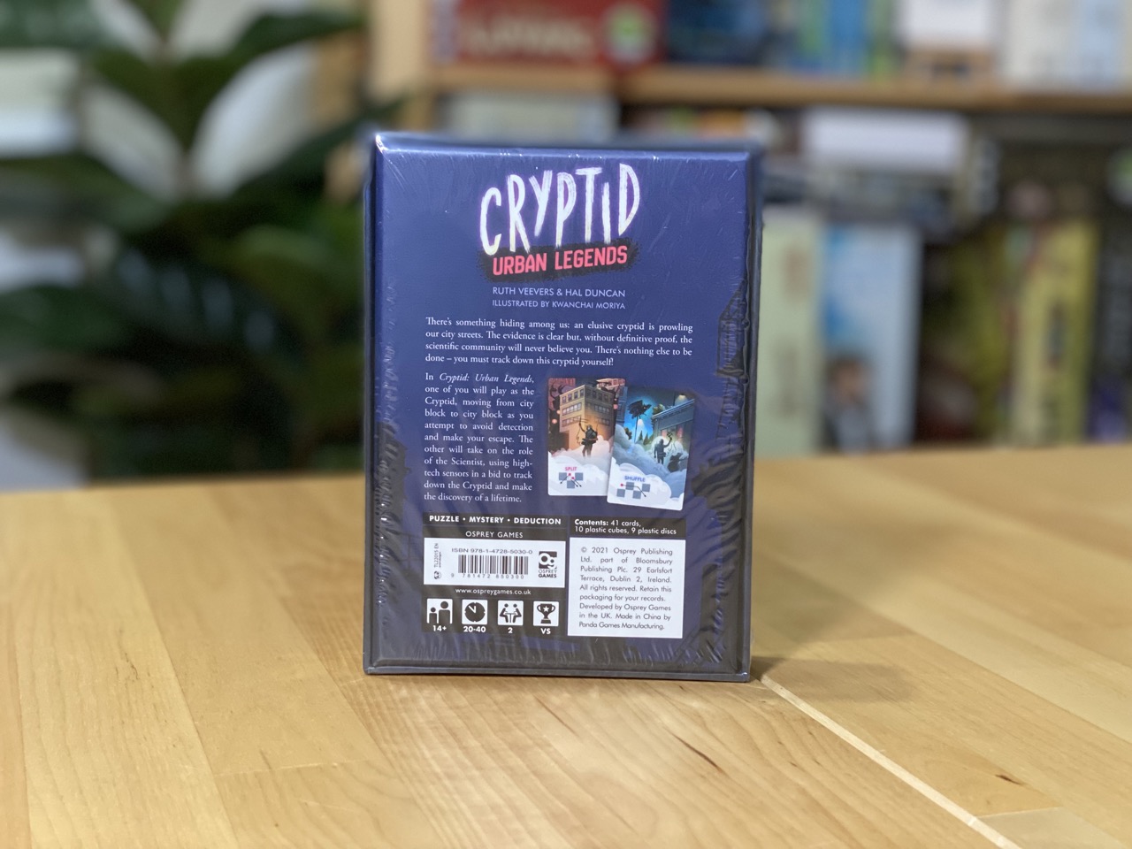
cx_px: 566
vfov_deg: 28.0
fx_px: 1700
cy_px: 424
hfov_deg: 36.8
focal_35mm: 52
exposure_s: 1/33
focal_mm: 6
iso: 250
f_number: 2
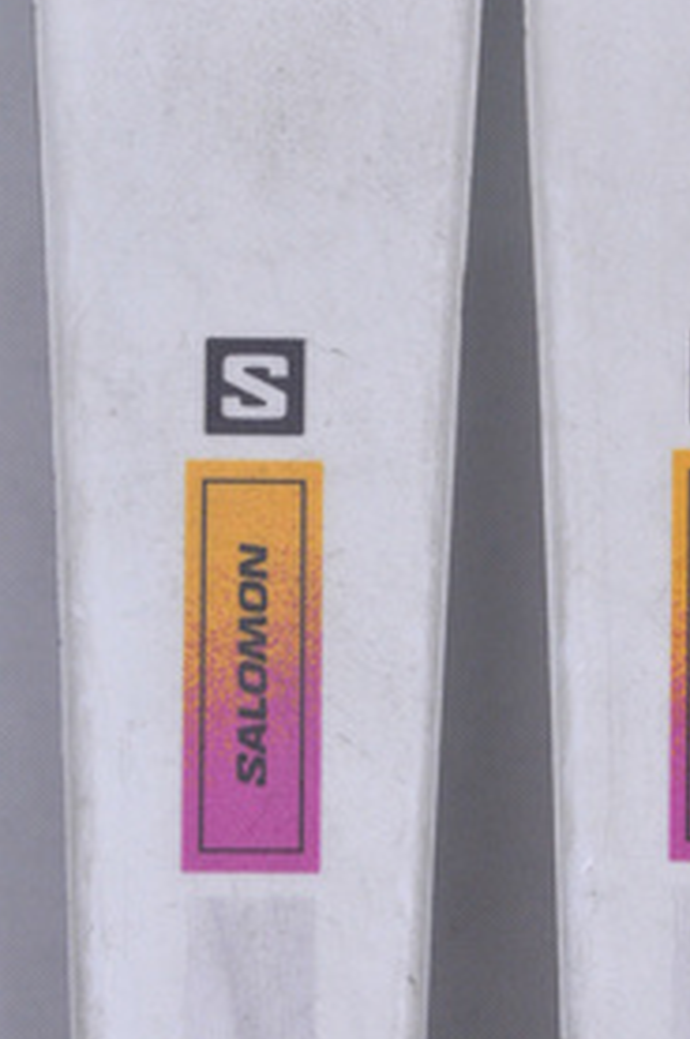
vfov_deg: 8.1
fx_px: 7372
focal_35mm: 256
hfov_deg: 5.4
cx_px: 497
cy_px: 454
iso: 3200
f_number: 9.5
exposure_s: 1/125
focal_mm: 105
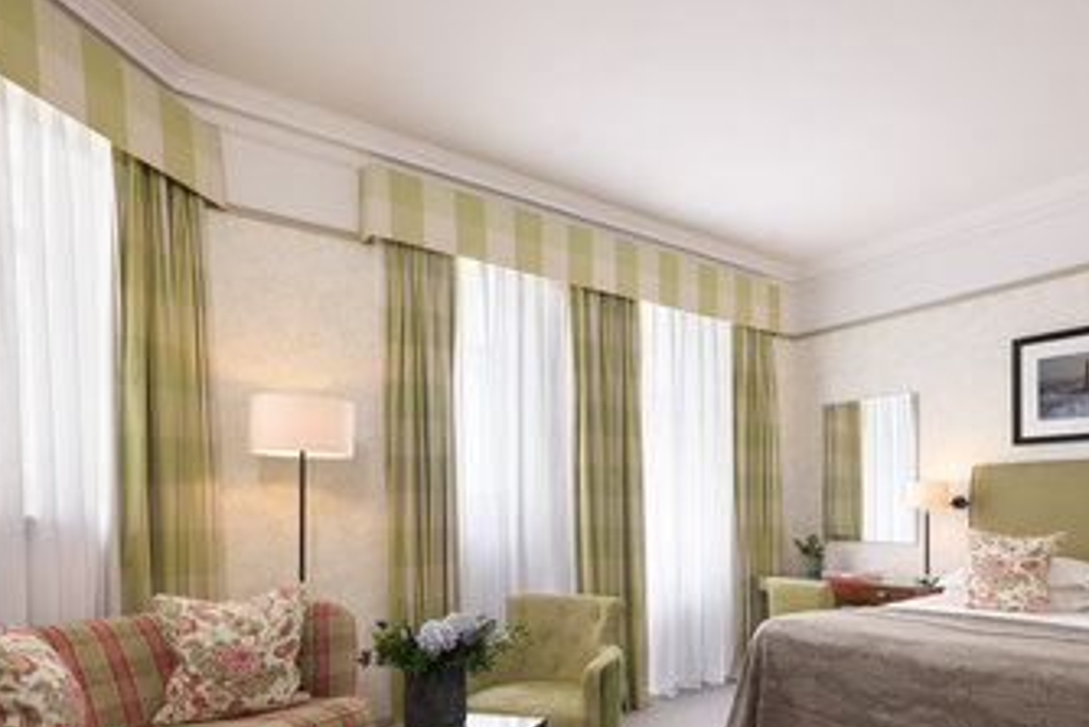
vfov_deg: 53.4
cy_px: 515
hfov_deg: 75.5
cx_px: 633
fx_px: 696
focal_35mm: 23
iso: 100
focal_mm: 16
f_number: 14
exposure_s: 3
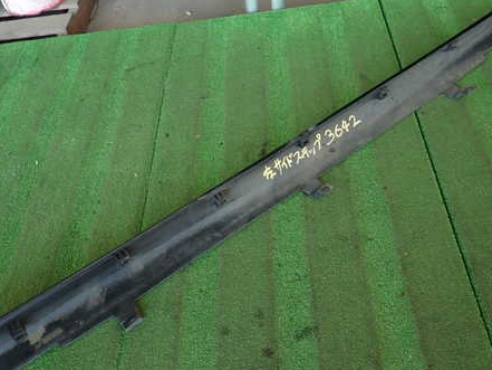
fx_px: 483
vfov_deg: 41.8
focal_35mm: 34
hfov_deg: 53.8
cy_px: 197
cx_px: 220
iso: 200
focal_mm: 4.5
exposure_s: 1/60
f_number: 2
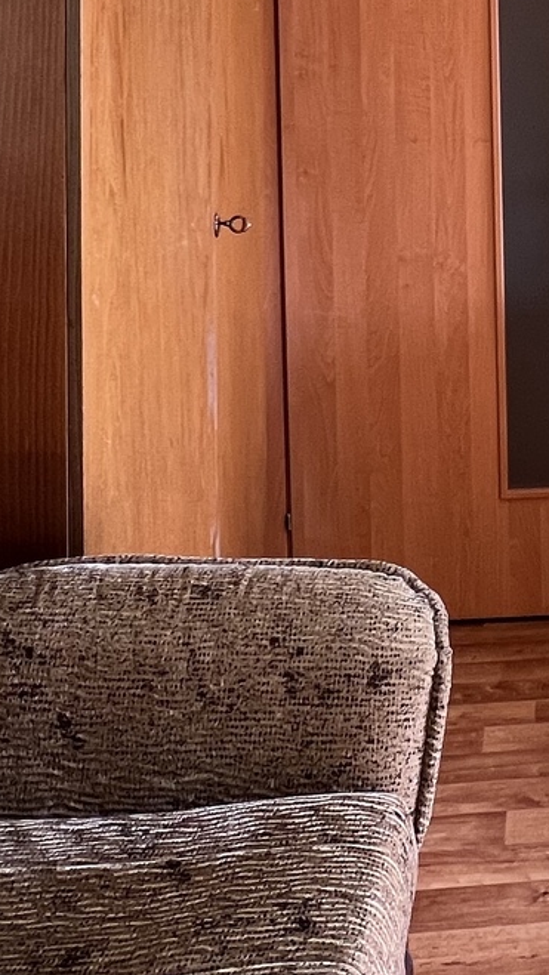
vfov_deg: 44.4
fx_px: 1138
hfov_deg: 24.0
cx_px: 700
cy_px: 215
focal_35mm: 44
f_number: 1.8
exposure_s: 1/99
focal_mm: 1.57
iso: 125
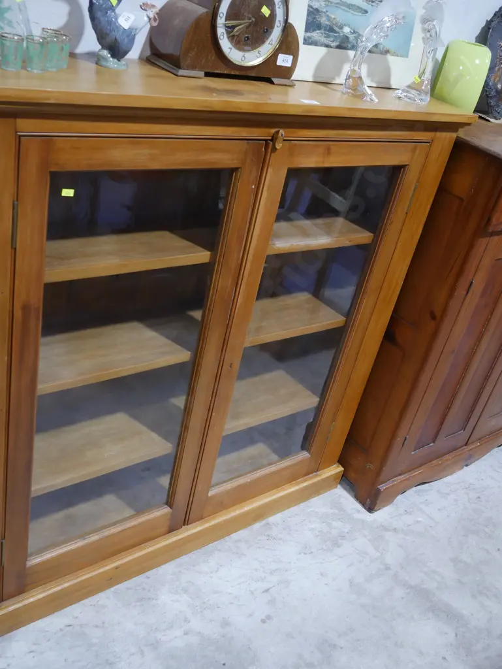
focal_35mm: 34
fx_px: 657
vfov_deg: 53.9
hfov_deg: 41.8
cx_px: 251
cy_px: 334
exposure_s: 1/60
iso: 640
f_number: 4
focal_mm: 17
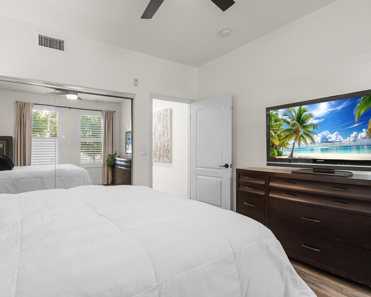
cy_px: 147
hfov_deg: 82.6
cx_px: 155
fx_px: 209
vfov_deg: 70.9
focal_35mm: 19
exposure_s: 4
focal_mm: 16
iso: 100
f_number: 9
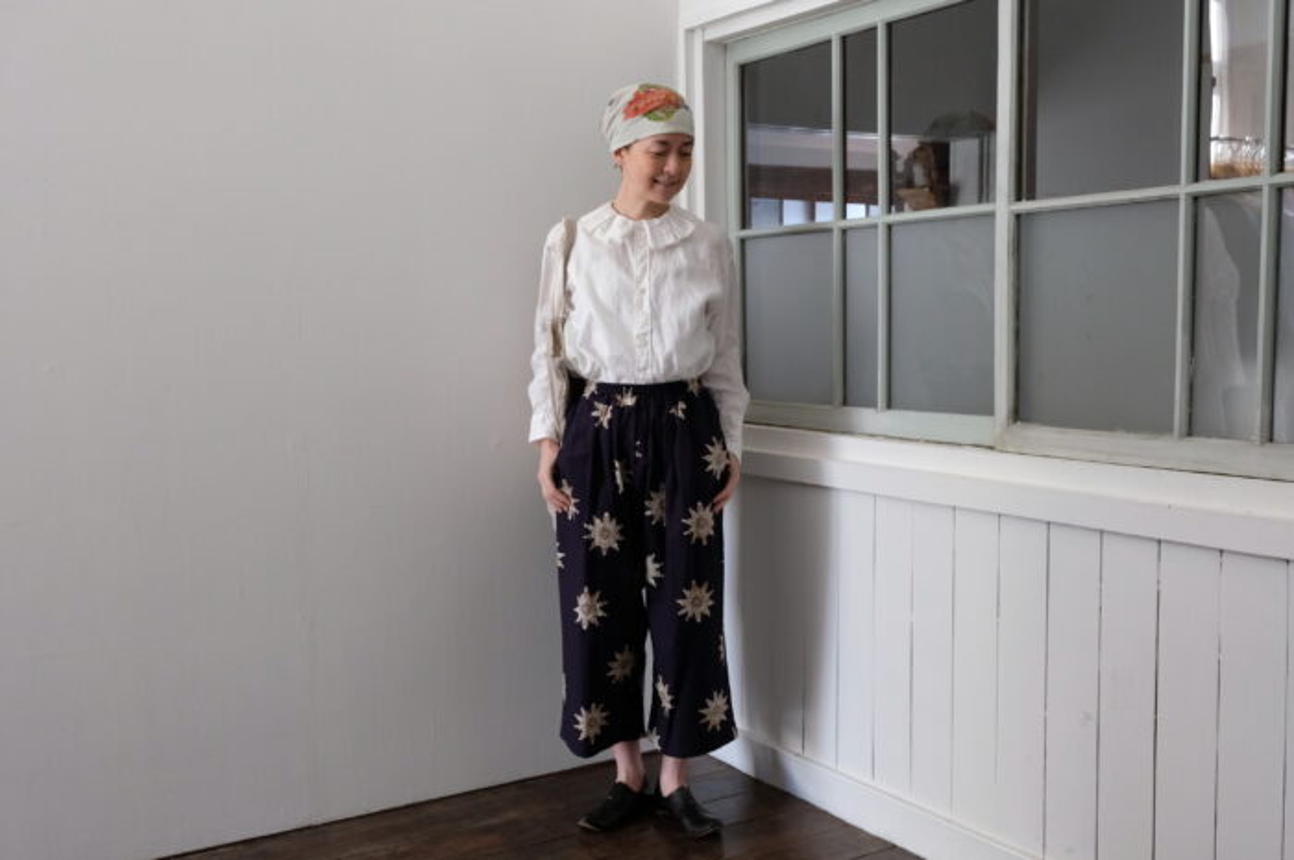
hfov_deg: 54.5
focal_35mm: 35
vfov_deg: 37.8
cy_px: 430
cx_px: 647
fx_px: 1257
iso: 2000
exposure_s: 1/125
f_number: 5.6
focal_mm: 23.3
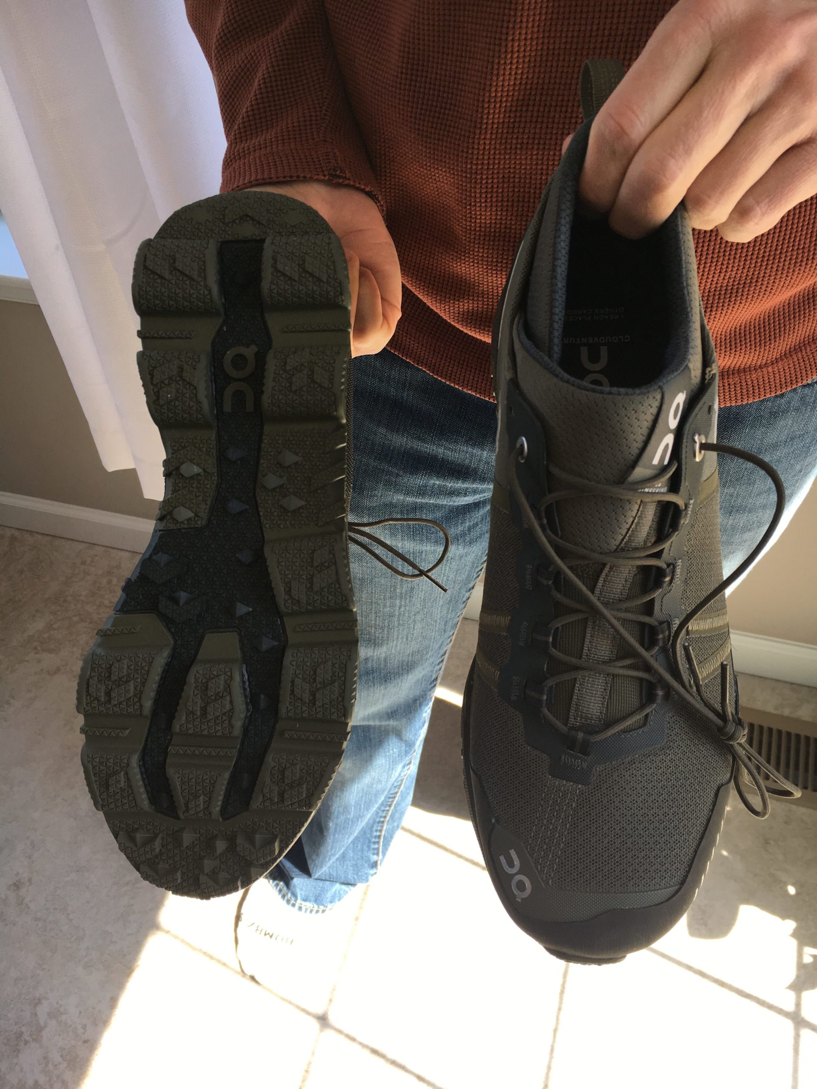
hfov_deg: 48.2
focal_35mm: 29
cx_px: 408
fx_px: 913
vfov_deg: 61.7
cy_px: 544
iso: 32
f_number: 2.2
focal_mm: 4.15
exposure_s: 1/120
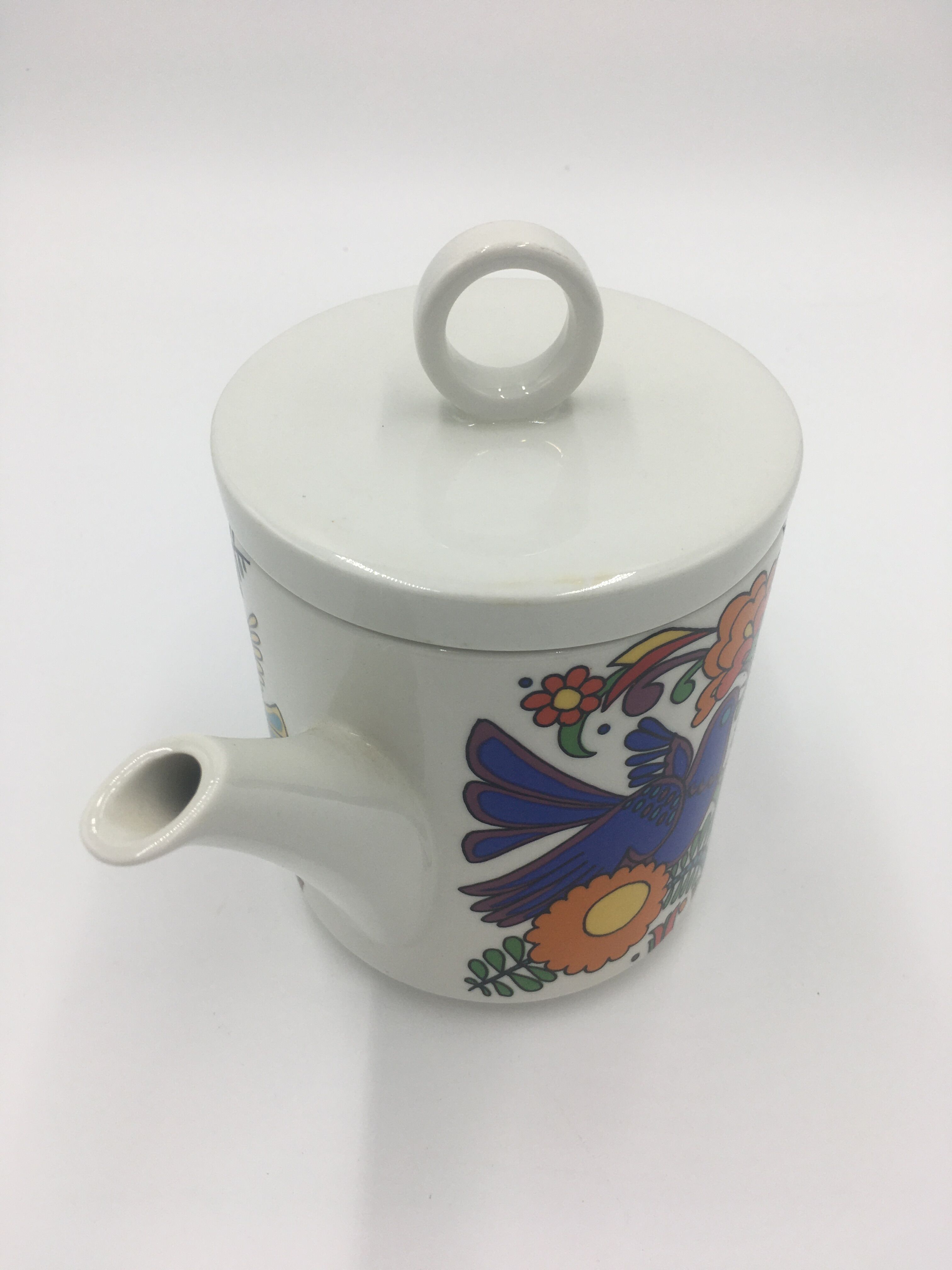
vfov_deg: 61.7
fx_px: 1063
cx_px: 476
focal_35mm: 29
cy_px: 635
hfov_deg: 48.2
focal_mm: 4.15
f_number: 2.2
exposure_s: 1/255
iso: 25
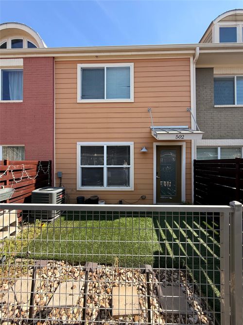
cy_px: 162
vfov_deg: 102.1
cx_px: 122
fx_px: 131
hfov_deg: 85.7
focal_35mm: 14
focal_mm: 2.22
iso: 50
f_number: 2.2
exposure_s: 1/554
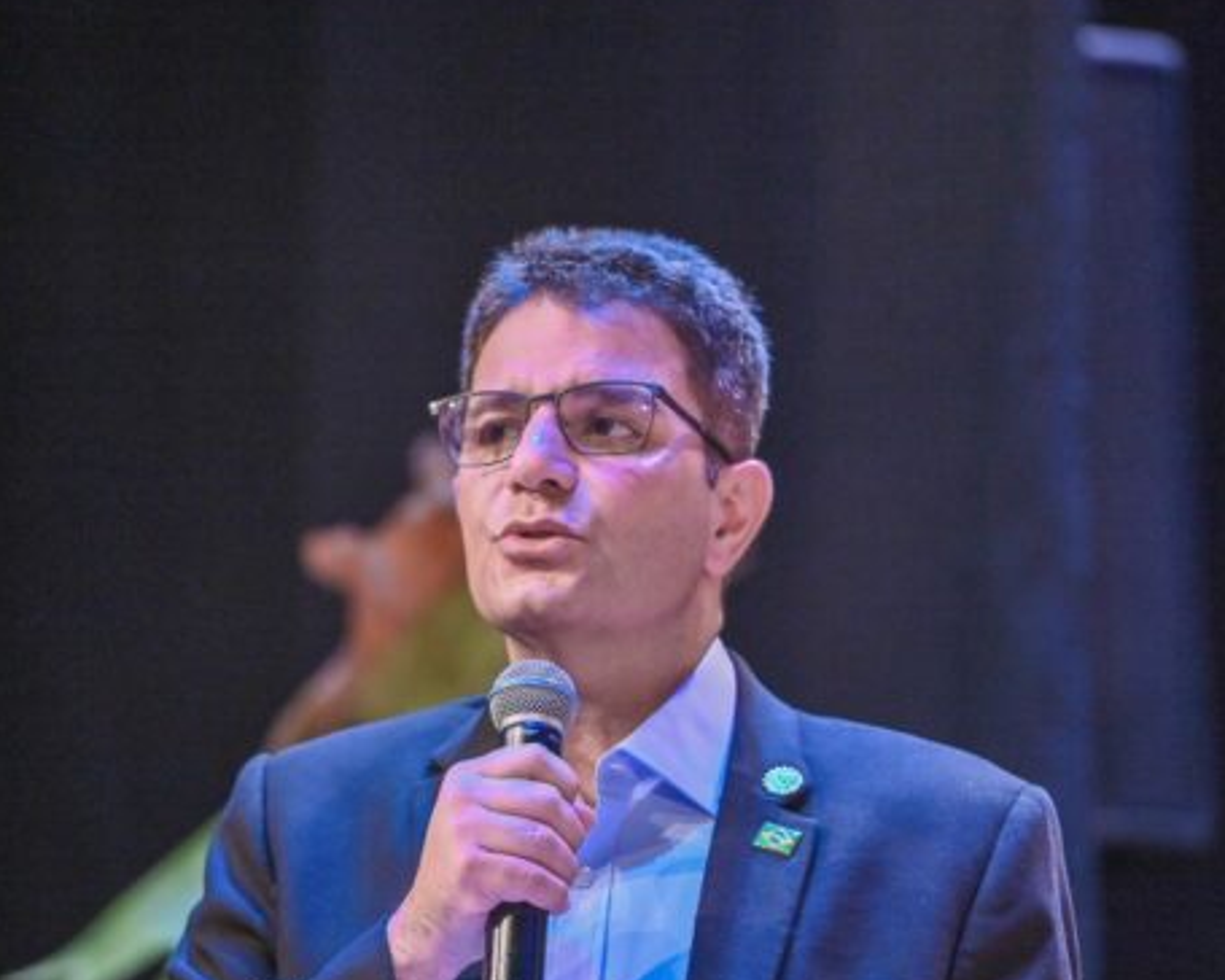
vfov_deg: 4.9
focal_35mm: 317
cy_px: 608
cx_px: 590
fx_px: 11493
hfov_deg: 6.1
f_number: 2.8
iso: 640
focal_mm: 200
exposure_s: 1/320
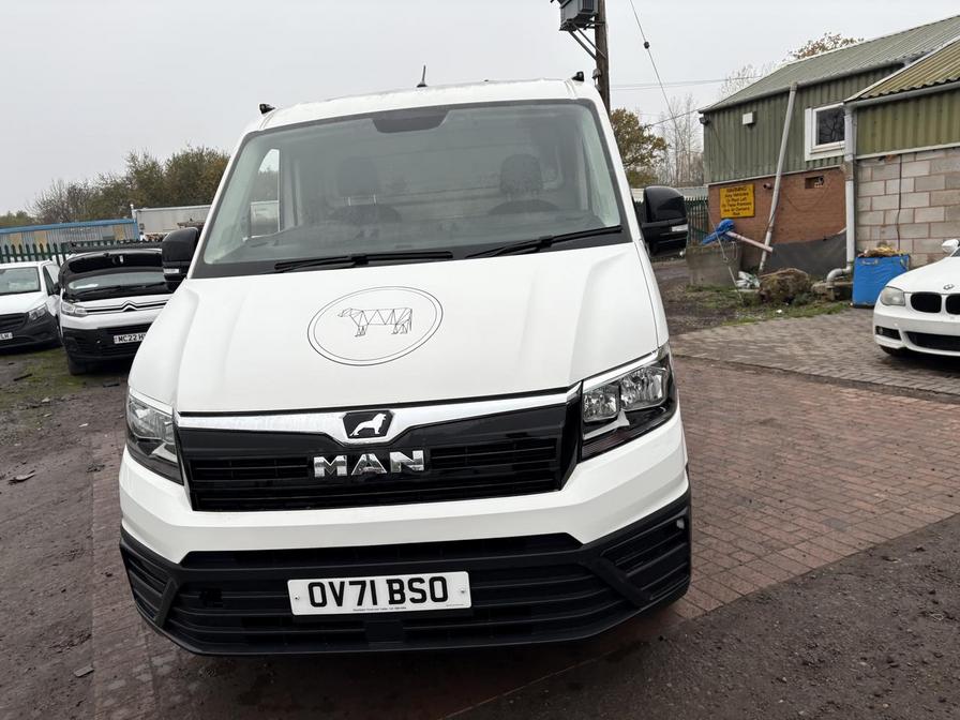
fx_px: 721
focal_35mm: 26
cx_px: 480
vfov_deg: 53.1
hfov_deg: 67.3
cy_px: 360
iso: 50
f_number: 1.6
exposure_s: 1/365
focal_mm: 5.96
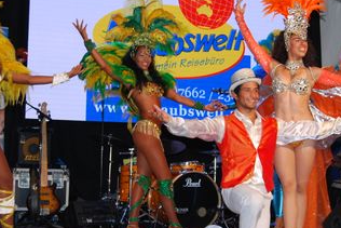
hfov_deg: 27.7
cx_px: 173
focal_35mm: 73
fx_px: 692
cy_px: 100
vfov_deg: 18.7
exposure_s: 1/60
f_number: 4.2
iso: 280
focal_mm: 30
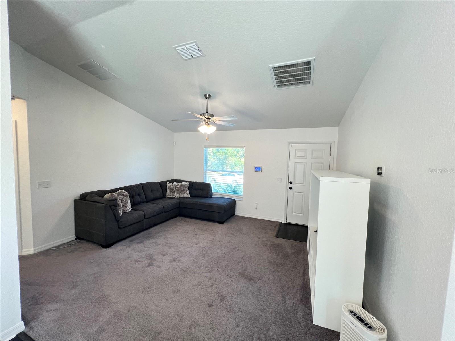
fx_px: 171
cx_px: 228
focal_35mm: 13
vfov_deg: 89.9
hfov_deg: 106.2
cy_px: 170
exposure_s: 1/120
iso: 160
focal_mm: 1.57
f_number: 1.8
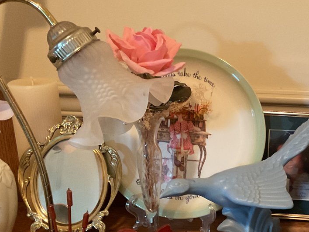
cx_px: 268
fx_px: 553
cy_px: 177
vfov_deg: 23.4
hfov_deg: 30.1
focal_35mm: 62
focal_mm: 3
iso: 250
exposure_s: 1/30
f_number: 1.8
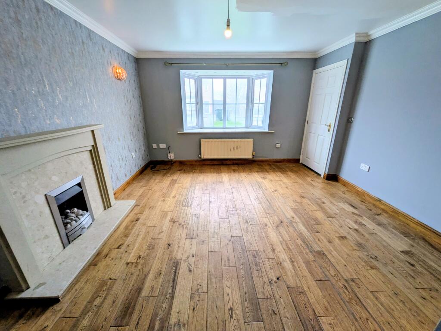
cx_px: 220
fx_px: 178
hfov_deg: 102.0
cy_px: 166
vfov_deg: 85.7
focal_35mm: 14
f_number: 2.2
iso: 51
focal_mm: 1.83
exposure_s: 1/33.3
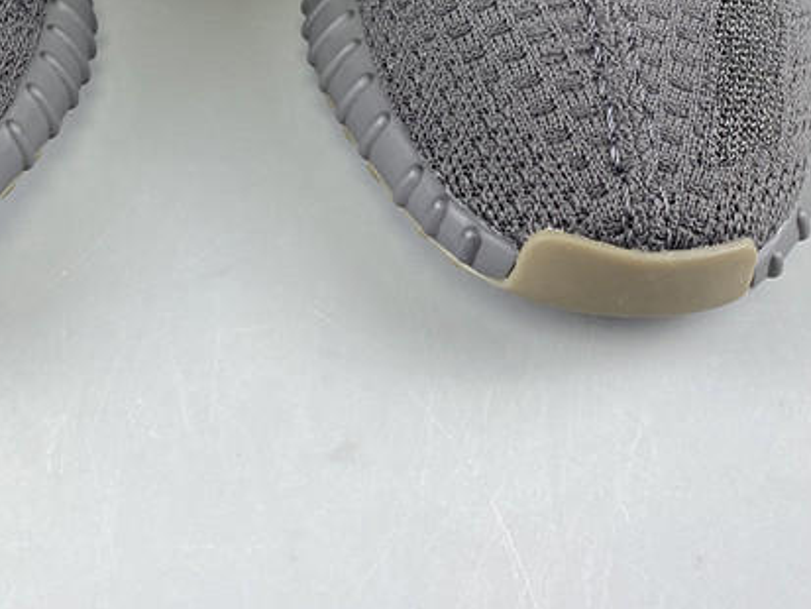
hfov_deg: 30.3
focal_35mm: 63
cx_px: 212
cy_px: -98
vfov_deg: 21.8
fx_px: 1476
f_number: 1.8
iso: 125
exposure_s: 1/100
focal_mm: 4.25
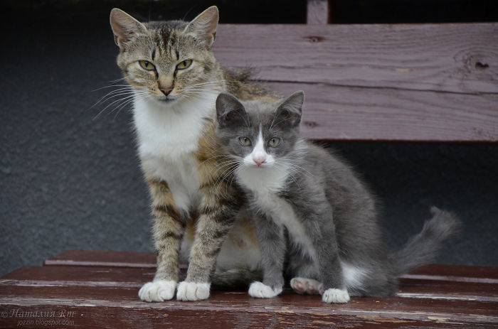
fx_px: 2173
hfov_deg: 13.1
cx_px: 249
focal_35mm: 158
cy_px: 164
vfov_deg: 8.7
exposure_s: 1/320
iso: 1600
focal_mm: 105
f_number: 5.6
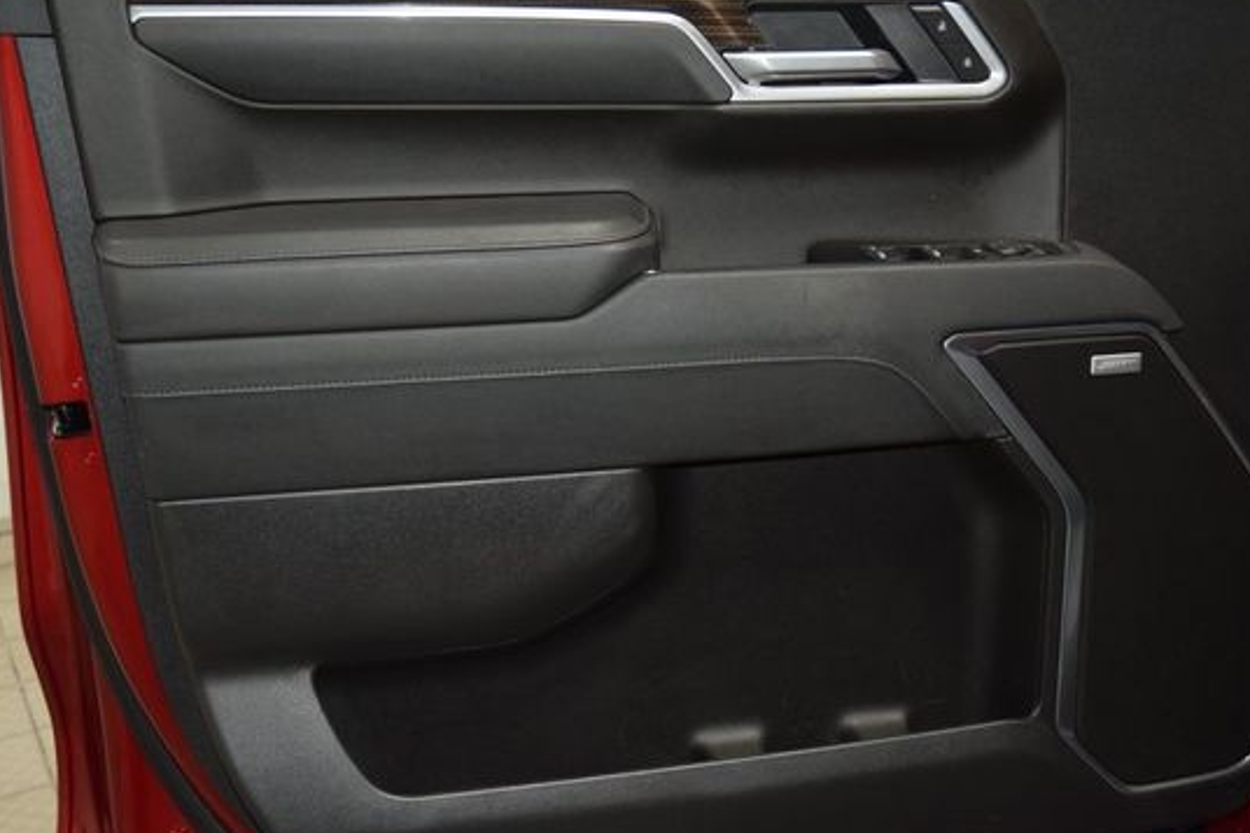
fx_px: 1493
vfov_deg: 31.2
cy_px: 393
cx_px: 742
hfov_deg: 45.2
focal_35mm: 43
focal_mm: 24
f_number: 3.8
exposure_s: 1/60
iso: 900
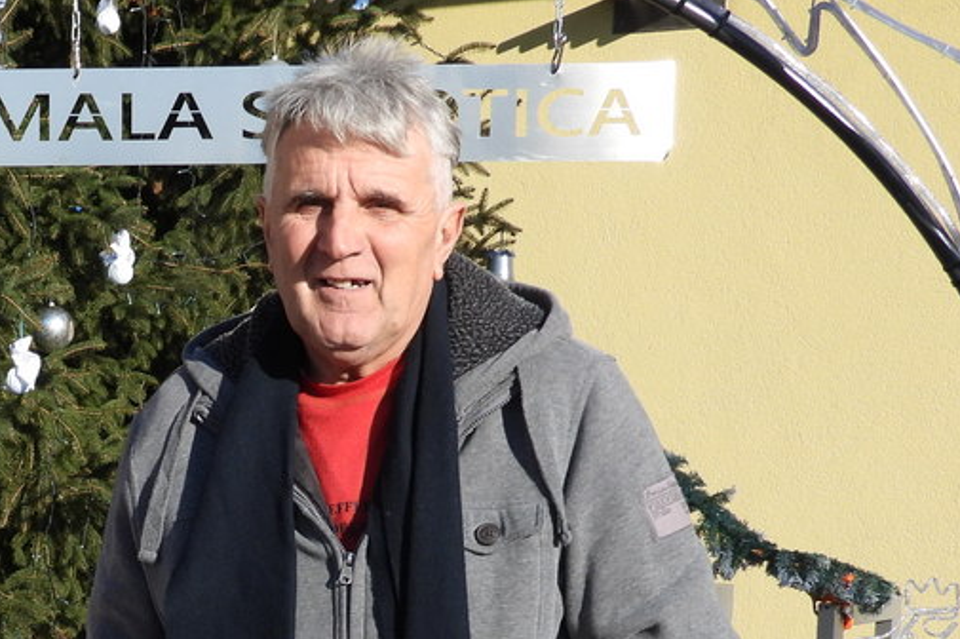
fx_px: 2505
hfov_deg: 20.5
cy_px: 658
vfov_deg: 14.3
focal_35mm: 94
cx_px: -146
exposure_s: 1/1000
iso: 100
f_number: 3.2
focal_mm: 6.8
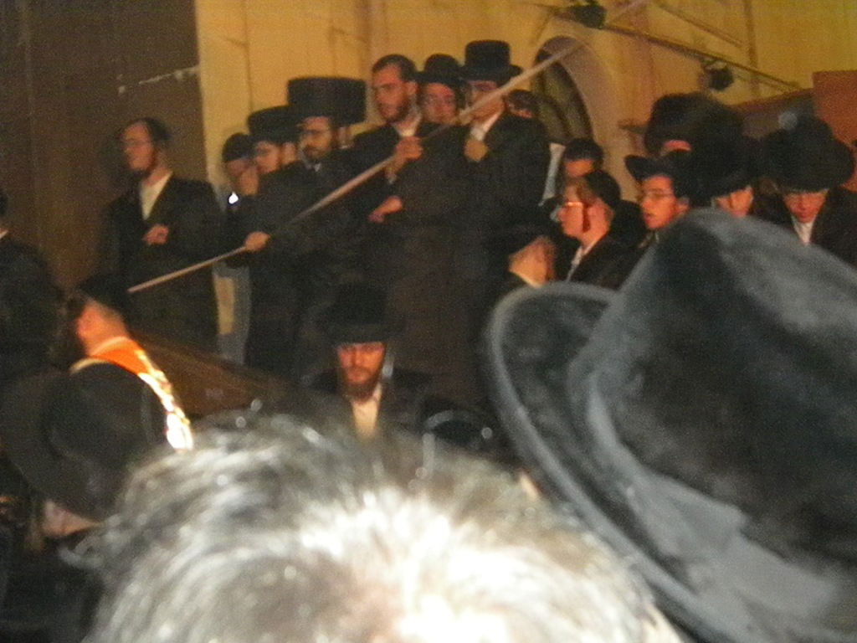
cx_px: 428
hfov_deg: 29.0
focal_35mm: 67
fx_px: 1659
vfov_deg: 21.9
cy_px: 322
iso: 3200
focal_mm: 12.2
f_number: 4.3
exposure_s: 1/30
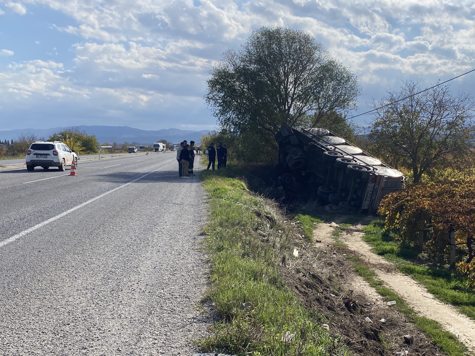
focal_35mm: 37
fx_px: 508
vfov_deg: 38.5
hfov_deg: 49.6
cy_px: 219
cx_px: 297
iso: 32
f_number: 1.8
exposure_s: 1/4808
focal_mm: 4.25
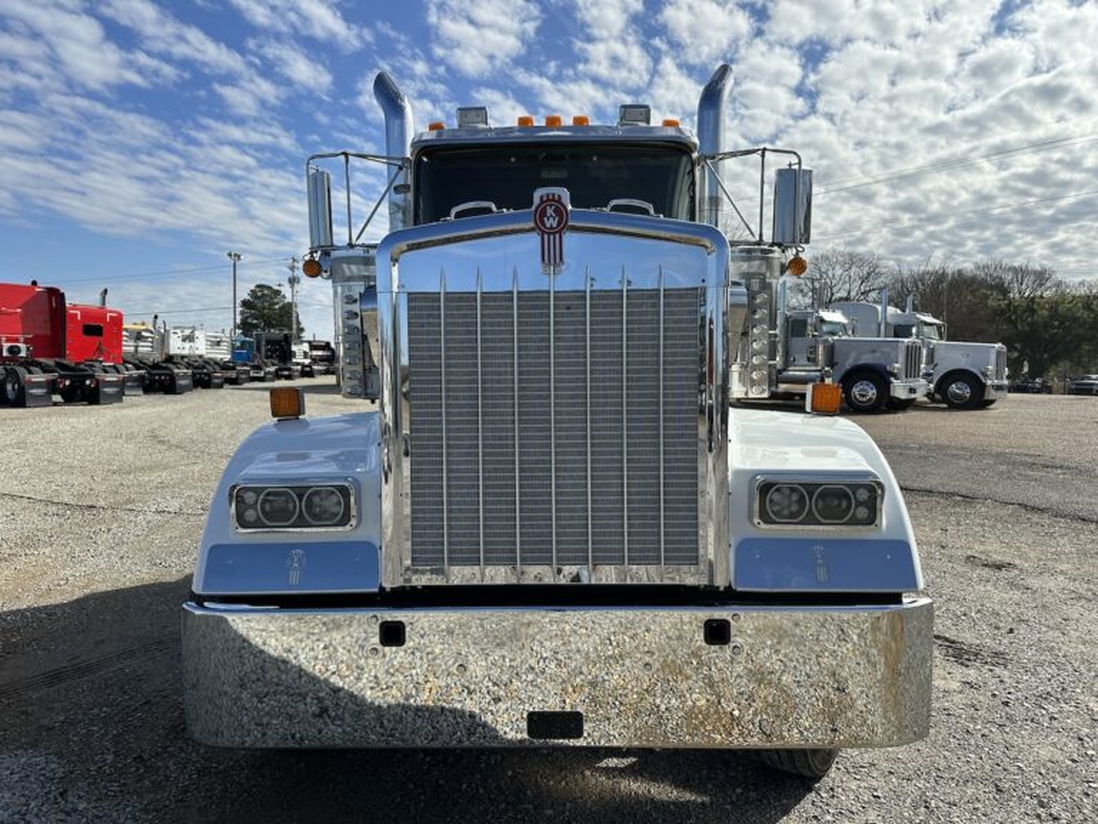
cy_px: 412
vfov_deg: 56.8
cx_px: 549
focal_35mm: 24
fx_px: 761
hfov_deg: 71.6
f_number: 1.78
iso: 80
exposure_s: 1/6211
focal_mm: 6.86
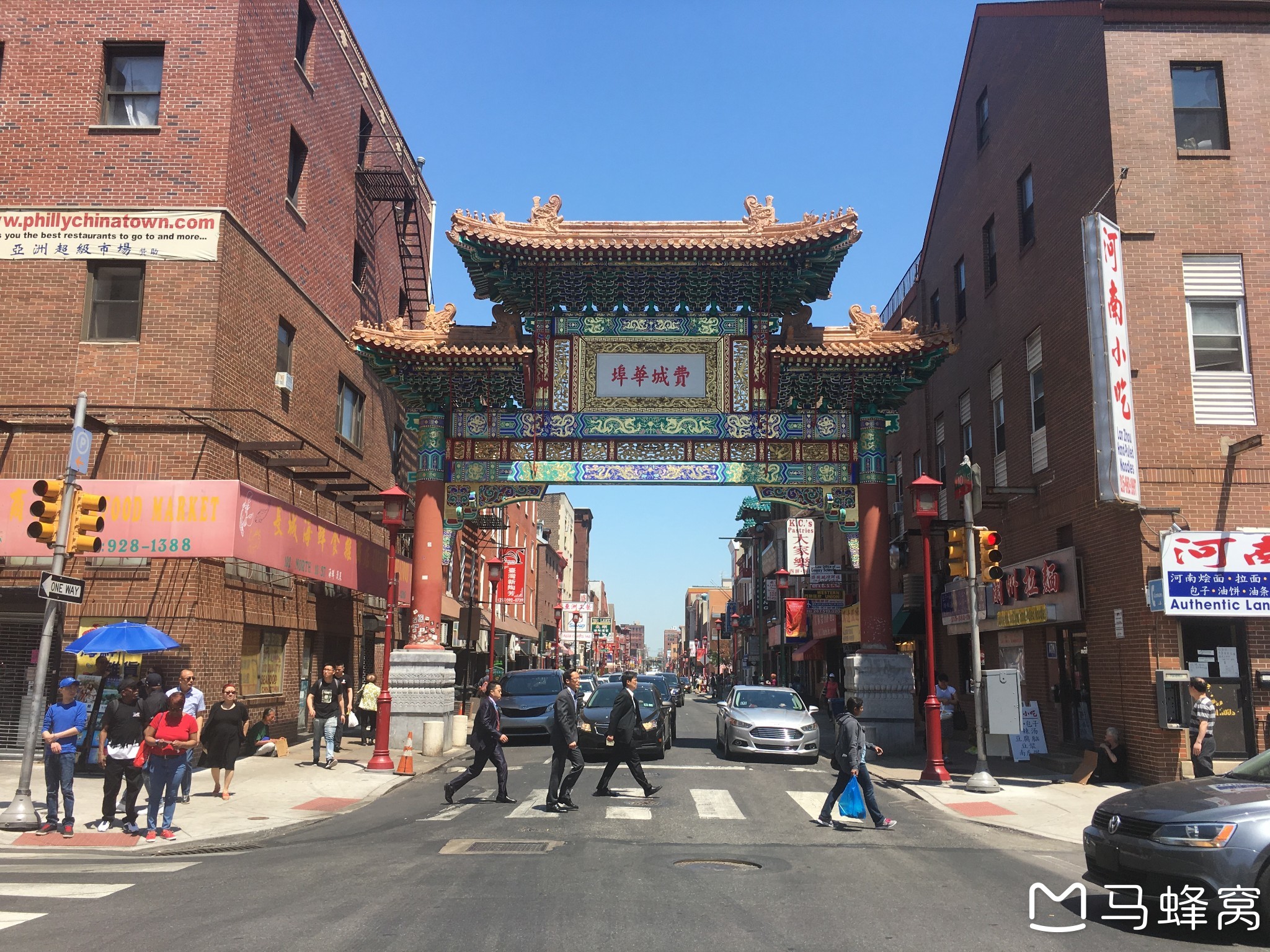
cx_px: 635
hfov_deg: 61.7
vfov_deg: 48.2
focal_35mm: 29
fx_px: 1064
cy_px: 476
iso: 25
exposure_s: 1/1131
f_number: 2.2
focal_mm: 4.15
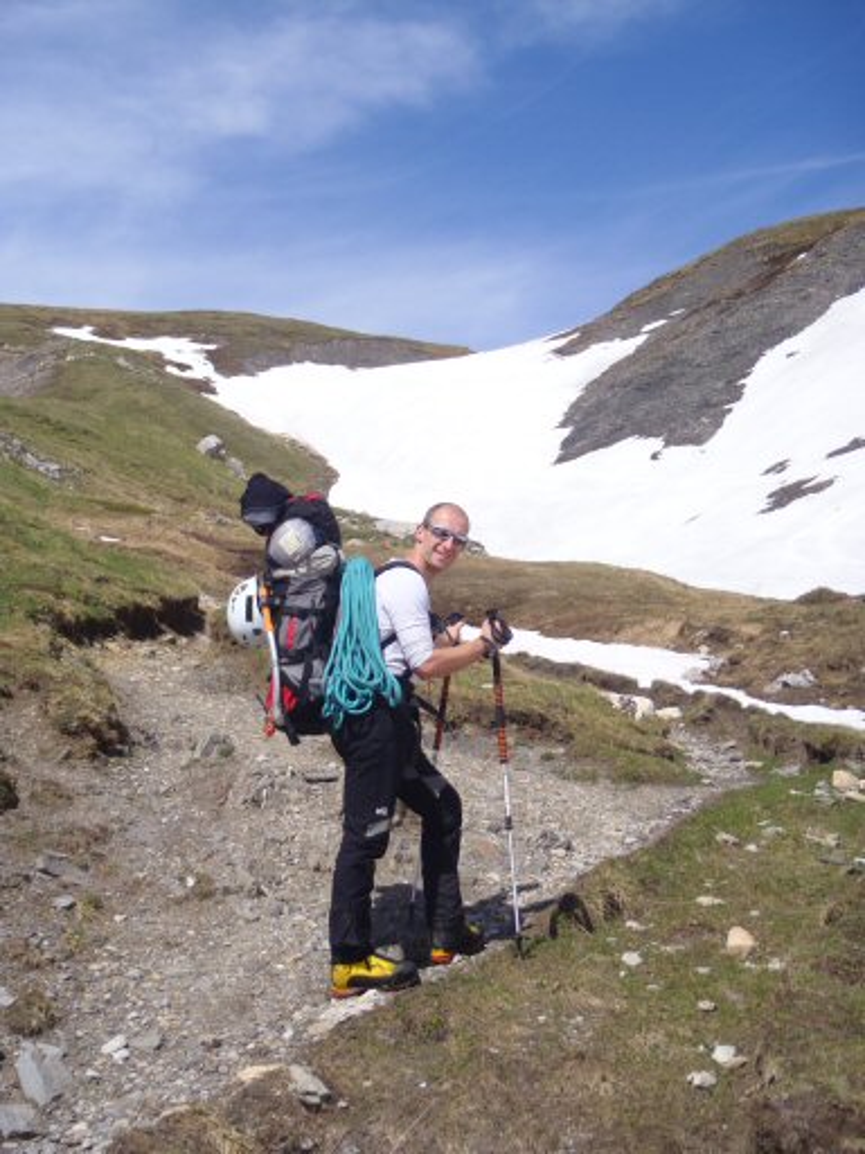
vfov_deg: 36.8
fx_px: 1733
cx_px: 432
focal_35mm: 52
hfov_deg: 28.0
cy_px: 577
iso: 125
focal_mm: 9.39
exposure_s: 1/100
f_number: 14
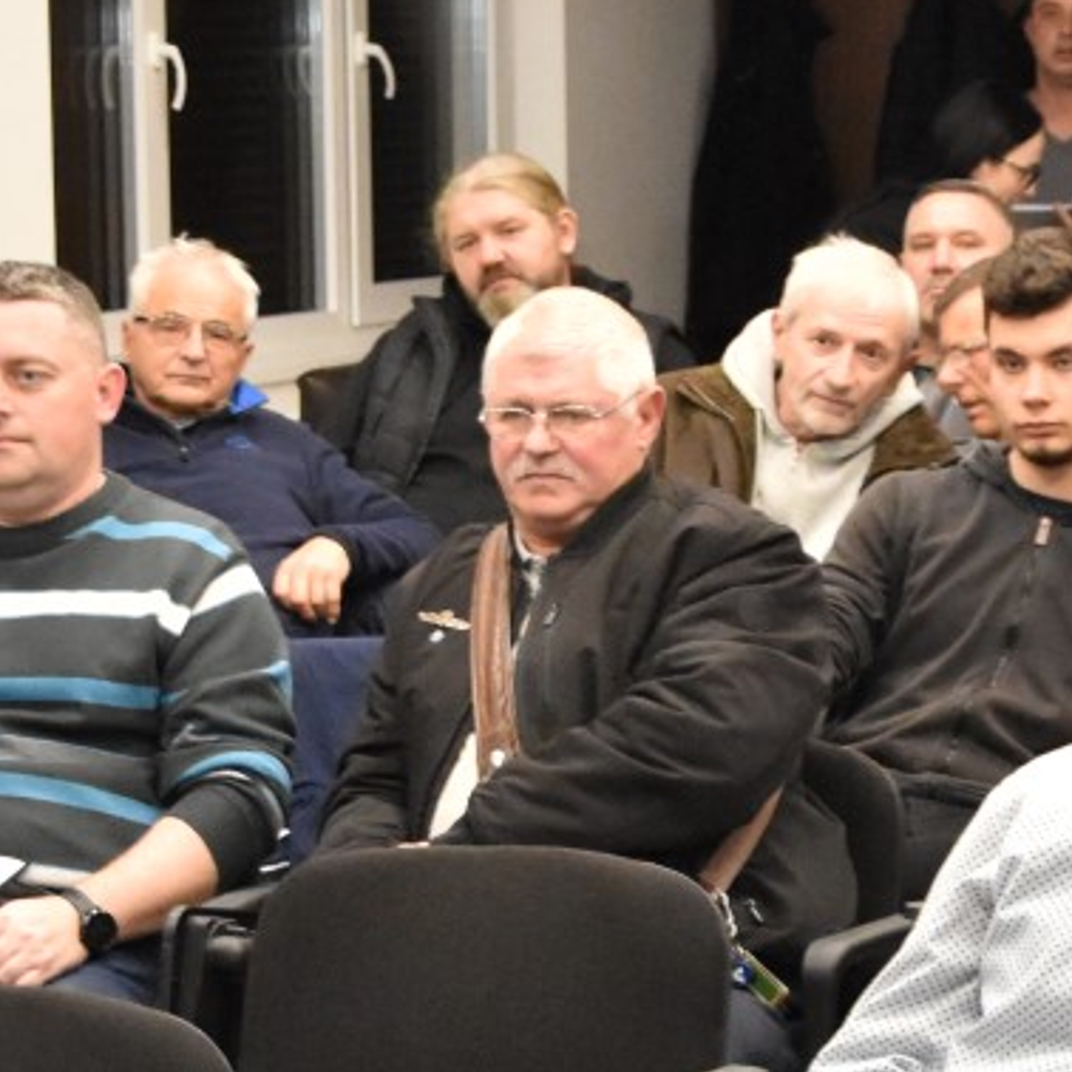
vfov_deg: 10.0
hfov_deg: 10.0
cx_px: 661
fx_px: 6131
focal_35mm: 175
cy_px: 791
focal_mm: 32
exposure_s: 1/200
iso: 4000
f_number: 4.2
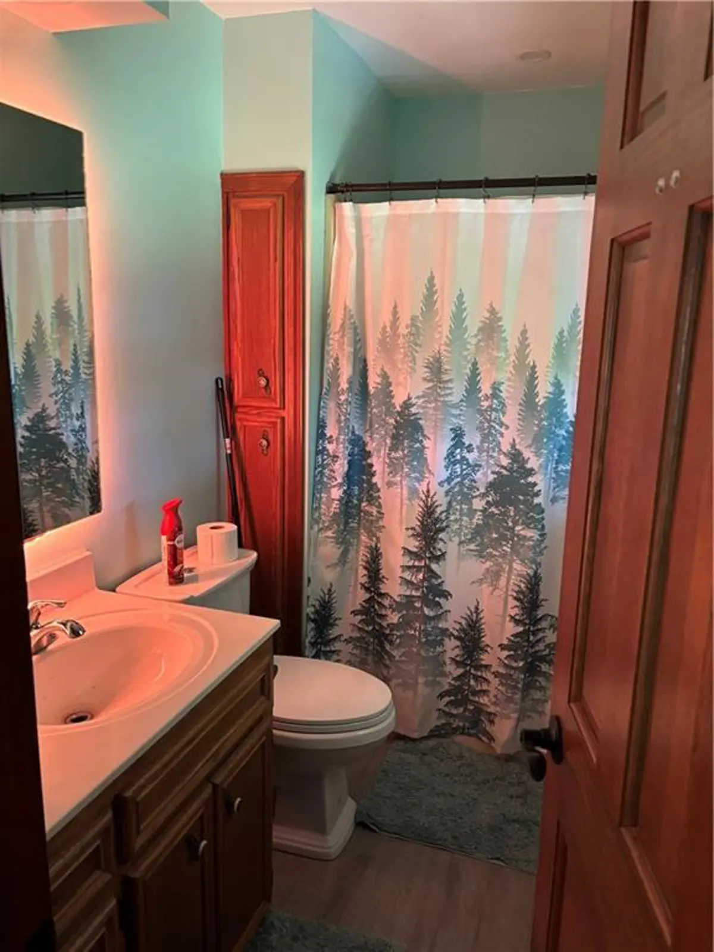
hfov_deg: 53.1
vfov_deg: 67.3
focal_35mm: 26
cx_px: 357
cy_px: 476
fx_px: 715
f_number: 1.6
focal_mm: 5.96
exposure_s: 1/40
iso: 500
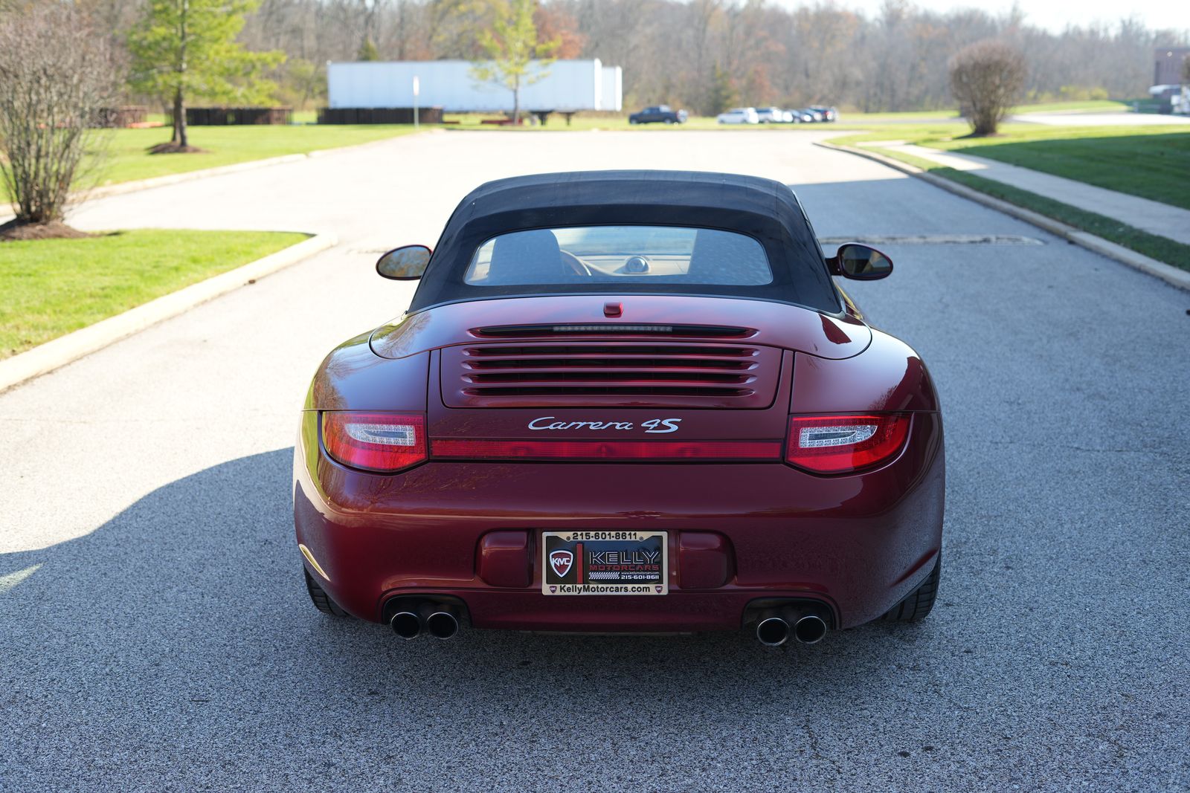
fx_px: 1653
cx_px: 595
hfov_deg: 39.6
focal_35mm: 50
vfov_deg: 27.0
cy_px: 396
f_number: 4
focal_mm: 50
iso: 100
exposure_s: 1/60
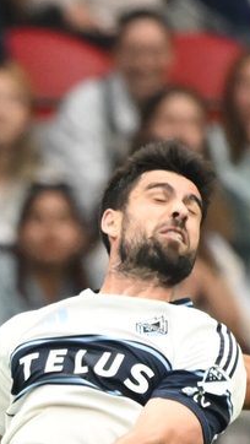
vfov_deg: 1.5
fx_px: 17417
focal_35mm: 1480
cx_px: 109
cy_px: 275
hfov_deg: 0.8
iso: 2500
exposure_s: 1/1250
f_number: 4
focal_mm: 500
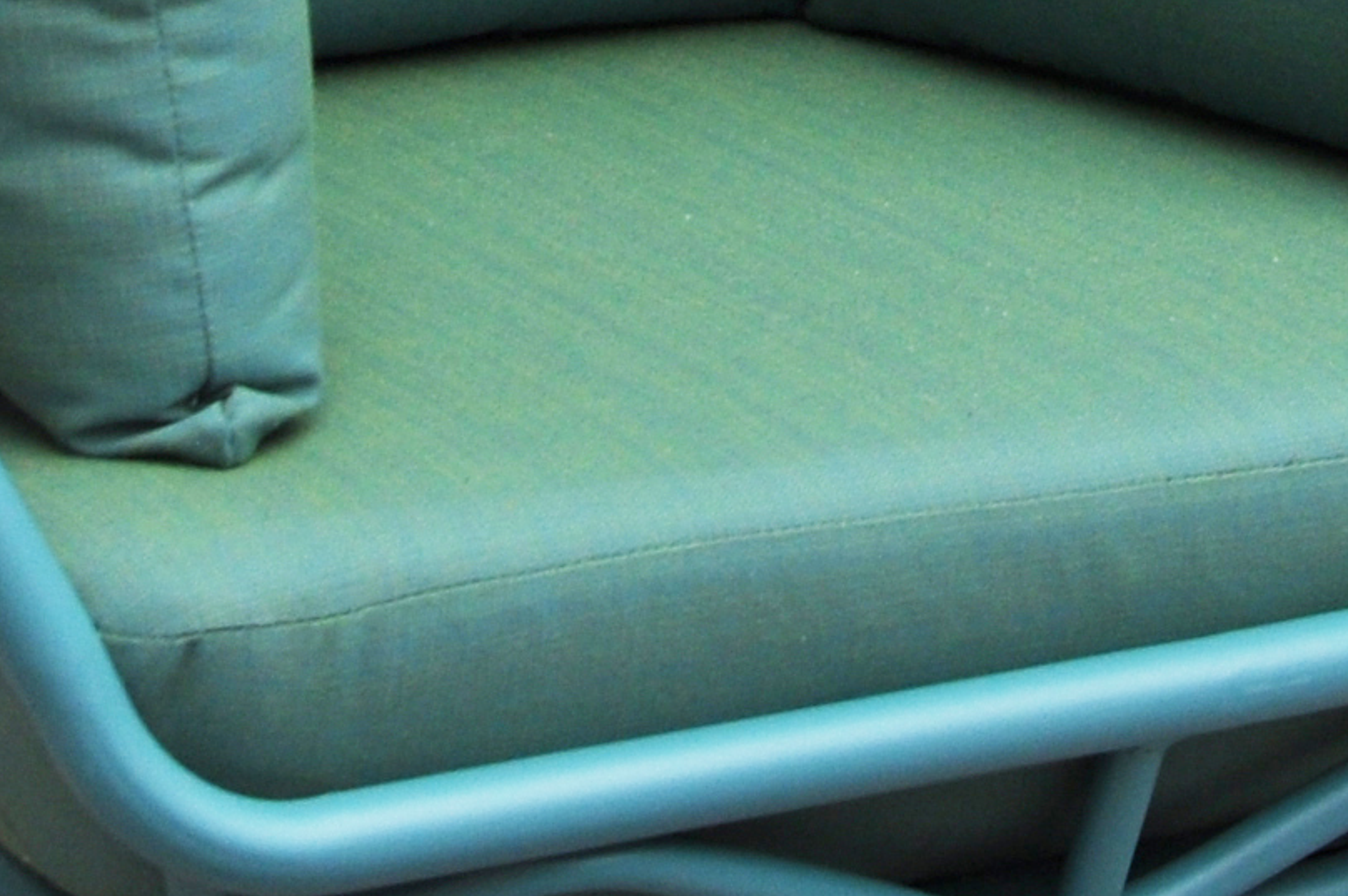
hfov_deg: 9.9
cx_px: 637
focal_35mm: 207
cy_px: -966
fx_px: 7743
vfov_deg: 6.4
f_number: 7.1
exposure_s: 1/200
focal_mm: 26
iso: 200
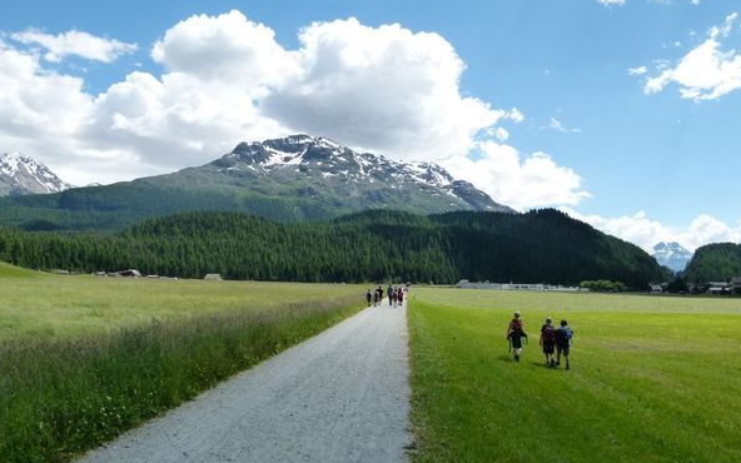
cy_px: 248
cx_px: 374
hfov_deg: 64.6
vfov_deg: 43.1
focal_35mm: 29
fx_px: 586
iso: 160
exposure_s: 1/1000
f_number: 4
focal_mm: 4.9
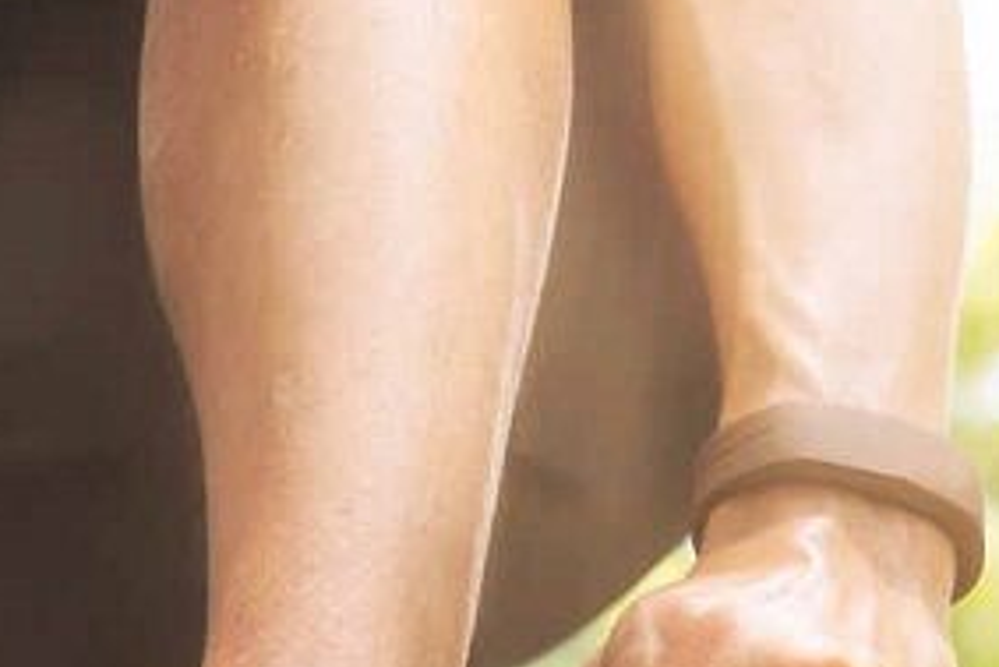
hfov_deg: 10.9
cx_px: 837
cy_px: 794
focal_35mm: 187
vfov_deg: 7.3
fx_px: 5192
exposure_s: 1/1000
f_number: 3.2
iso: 400
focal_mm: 35
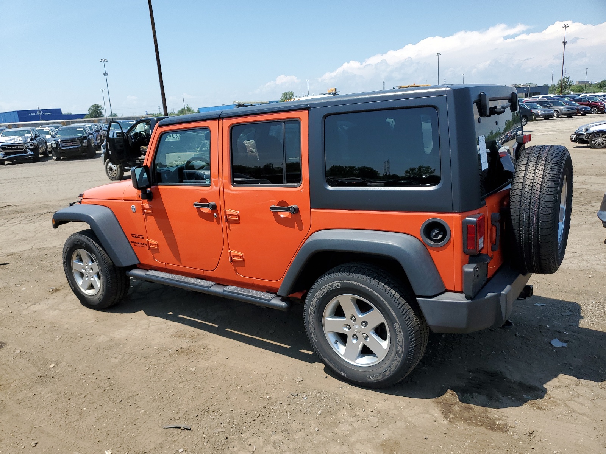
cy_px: 227
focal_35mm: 26
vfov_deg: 53.1
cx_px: 303
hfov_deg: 67.3
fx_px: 455
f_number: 1.5
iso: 50
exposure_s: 1/2500
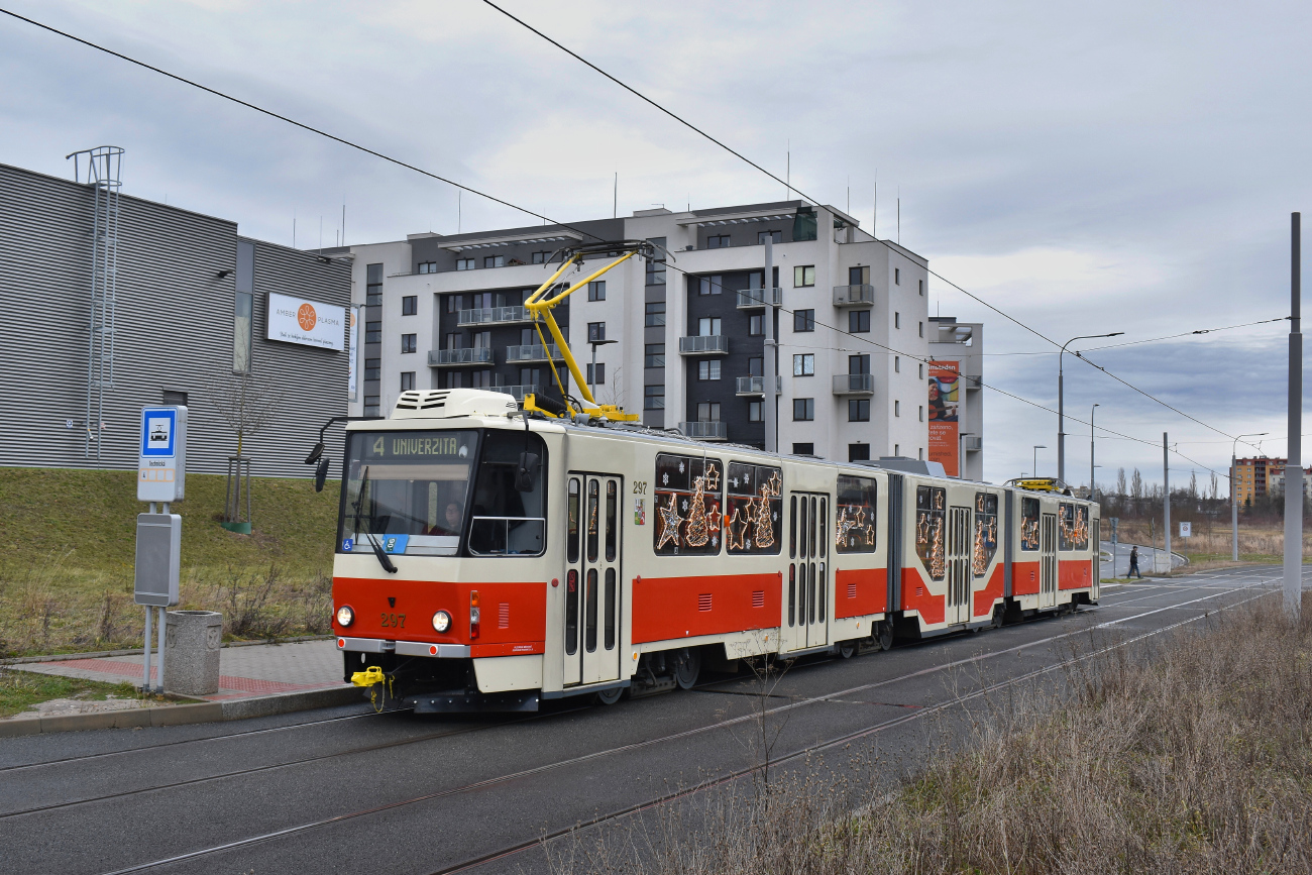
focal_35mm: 38
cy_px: 438
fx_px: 1367
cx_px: 656
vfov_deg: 35.5
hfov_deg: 51.3
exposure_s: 1/250
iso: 400
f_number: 8
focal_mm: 25
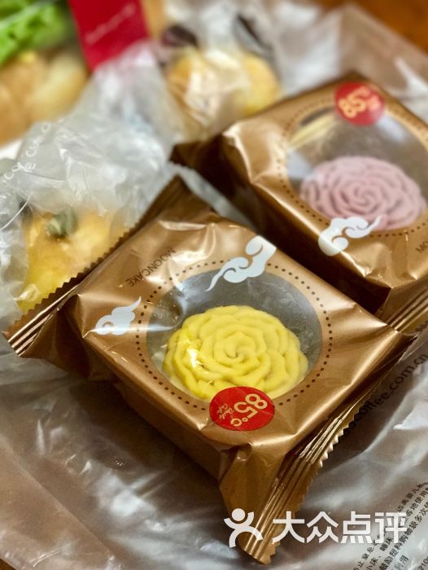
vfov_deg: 33.8
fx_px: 939
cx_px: 214
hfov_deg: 25.7
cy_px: 285
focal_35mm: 57
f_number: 2.8
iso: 400
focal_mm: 6.6
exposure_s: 1/50
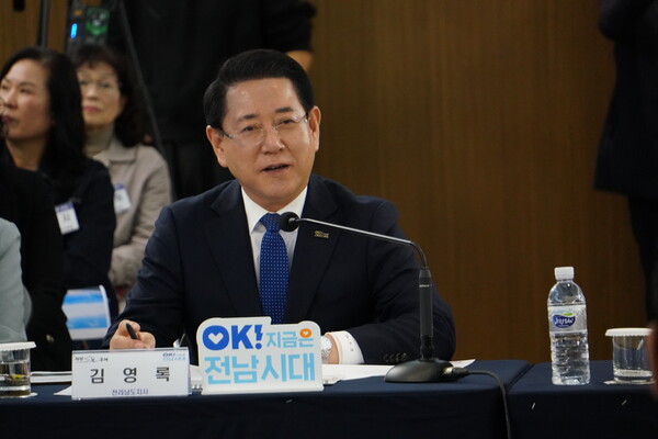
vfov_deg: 4.6
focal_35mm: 300
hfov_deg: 6.9
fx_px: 5483
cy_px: 220
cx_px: 329
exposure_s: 1/100
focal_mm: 200
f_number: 6.3
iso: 5000
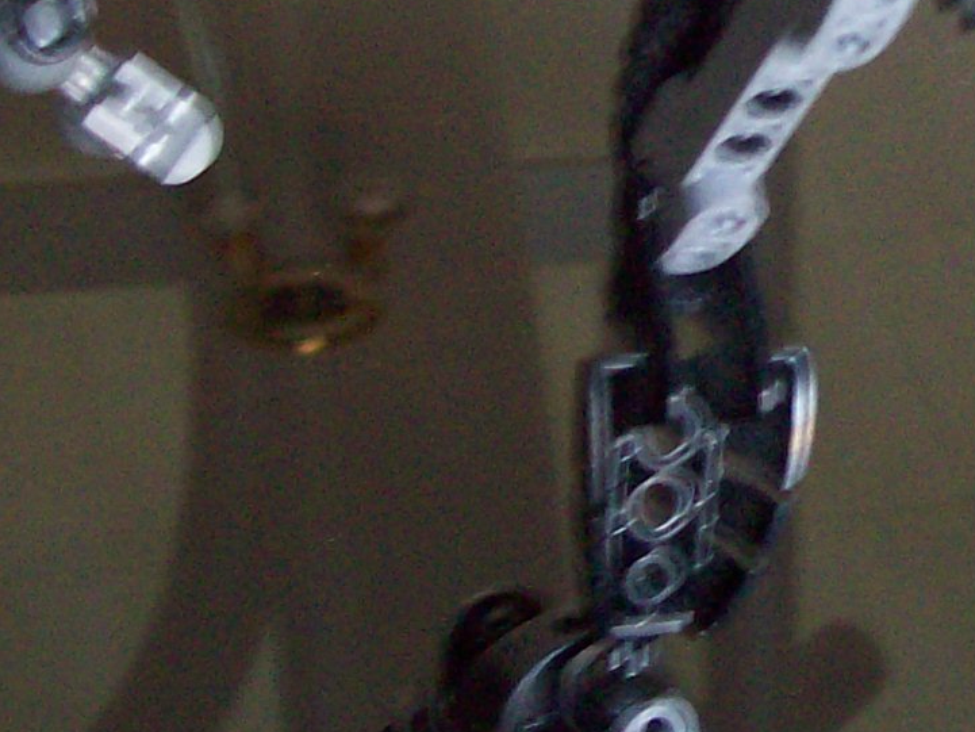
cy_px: 45
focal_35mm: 115
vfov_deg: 12.8
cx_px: 1016
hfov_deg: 16.7
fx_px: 3240
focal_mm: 6
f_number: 2.7
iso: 160
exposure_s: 1/8
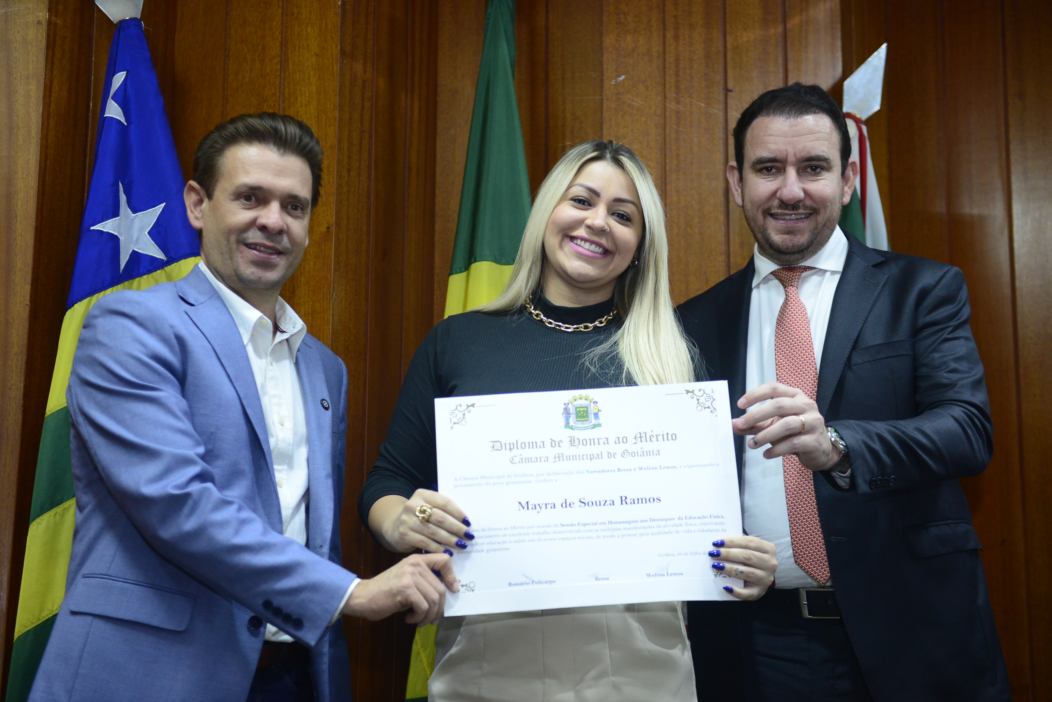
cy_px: 351
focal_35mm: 62
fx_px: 1812
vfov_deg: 21.9
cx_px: 526
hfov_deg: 32.4
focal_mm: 62
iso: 2000
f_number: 4
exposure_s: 1/125
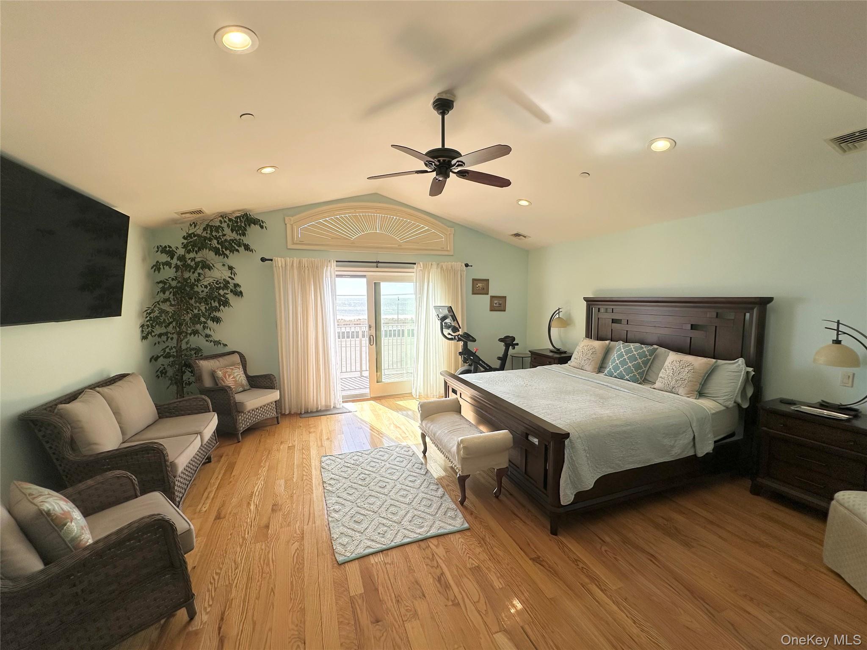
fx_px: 351
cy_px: 325
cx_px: 434
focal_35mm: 14
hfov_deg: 102.1
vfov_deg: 85.7
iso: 40
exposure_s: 1/330
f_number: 2.2
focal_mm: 2.22
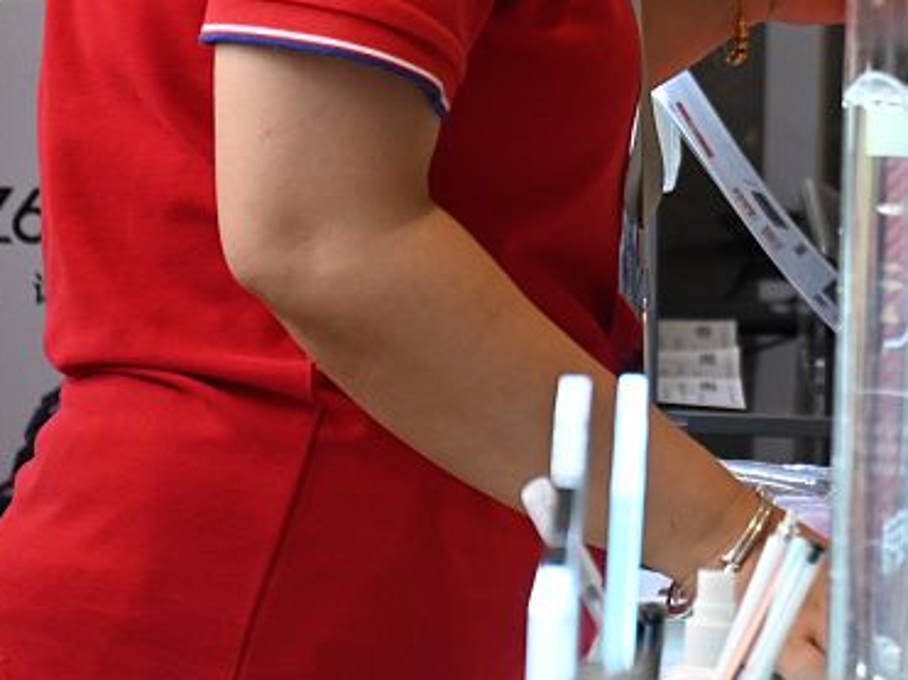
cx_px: 1451
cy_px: -137
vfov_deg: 3.1
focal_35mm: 482
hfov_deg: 4.1
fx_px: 12639
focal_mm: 155
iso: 1000
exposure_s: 1/125
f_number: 6.3
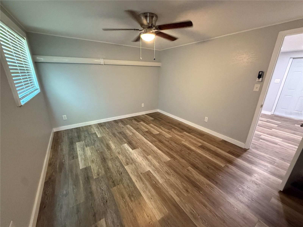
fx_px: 123
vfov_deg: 85.7
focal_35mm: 14
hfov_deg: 102.1
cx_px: 152
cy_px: 114
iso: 800
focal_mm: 2.22
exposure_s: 1/60
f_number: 2.2
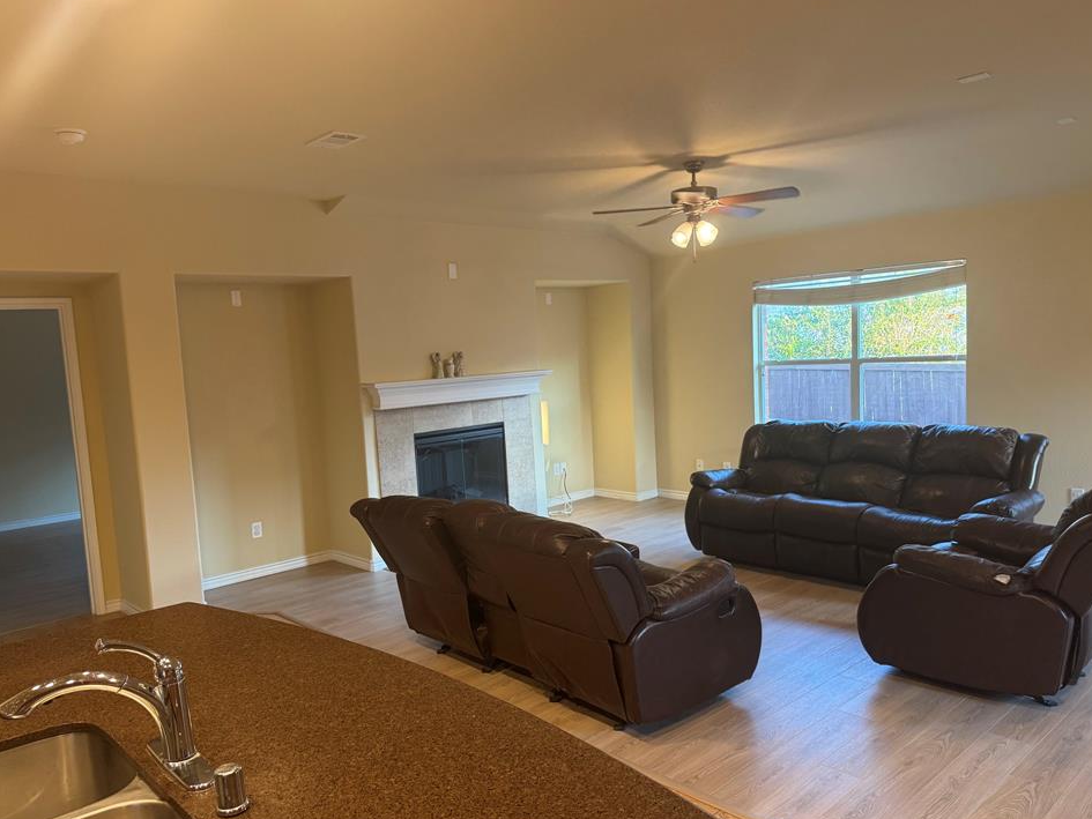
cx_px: 534
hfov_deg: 67.3
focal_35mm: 26
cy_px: 425
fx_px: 820
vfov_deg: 53.1
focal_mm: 6.76
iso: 320
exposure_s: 1/60
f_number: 1.78
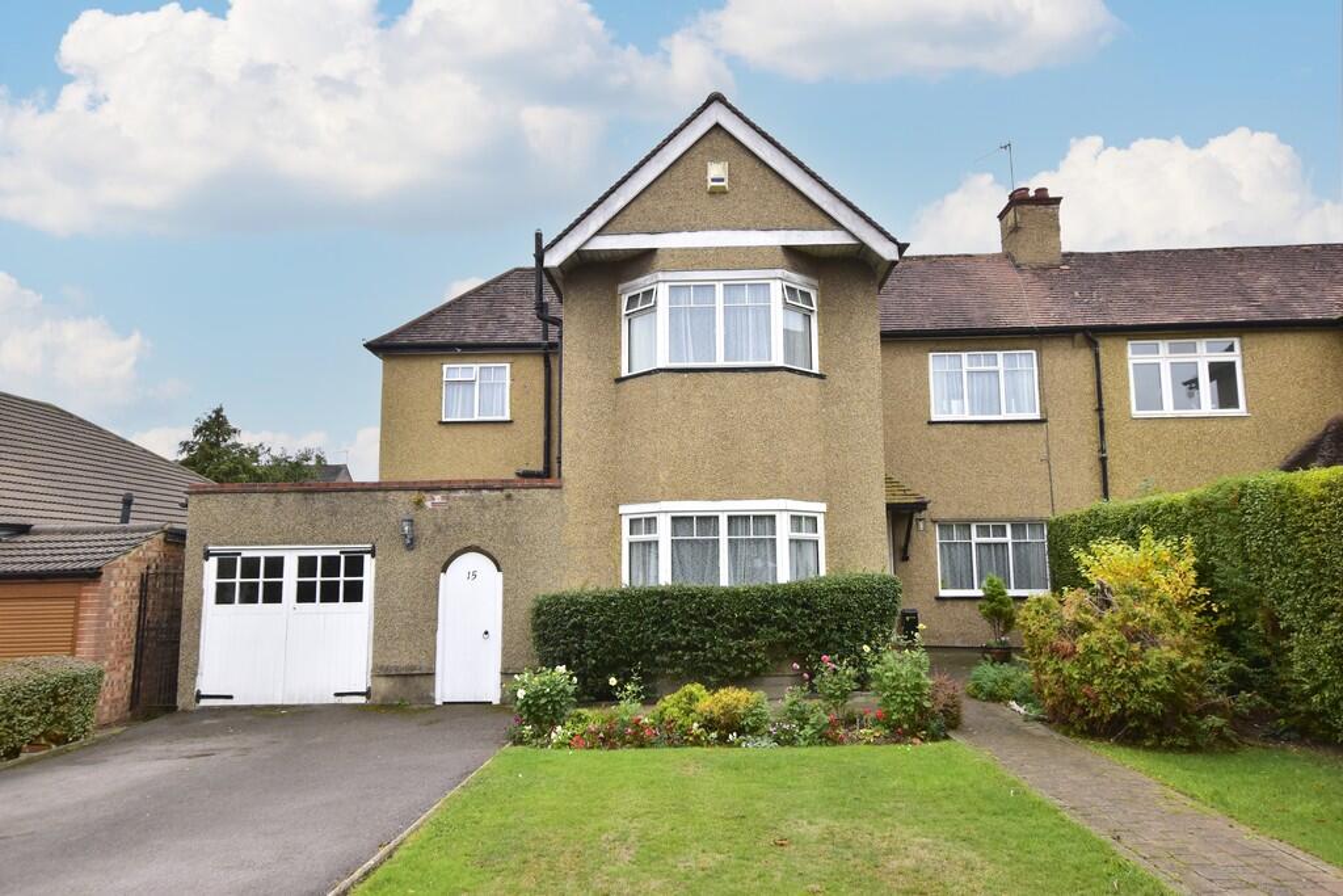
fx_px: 951
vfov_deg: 50.4
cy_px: 448
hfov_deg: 70.4
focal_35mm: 26
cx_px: 672
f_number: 8
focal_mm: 17
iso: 640
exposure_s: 1/400
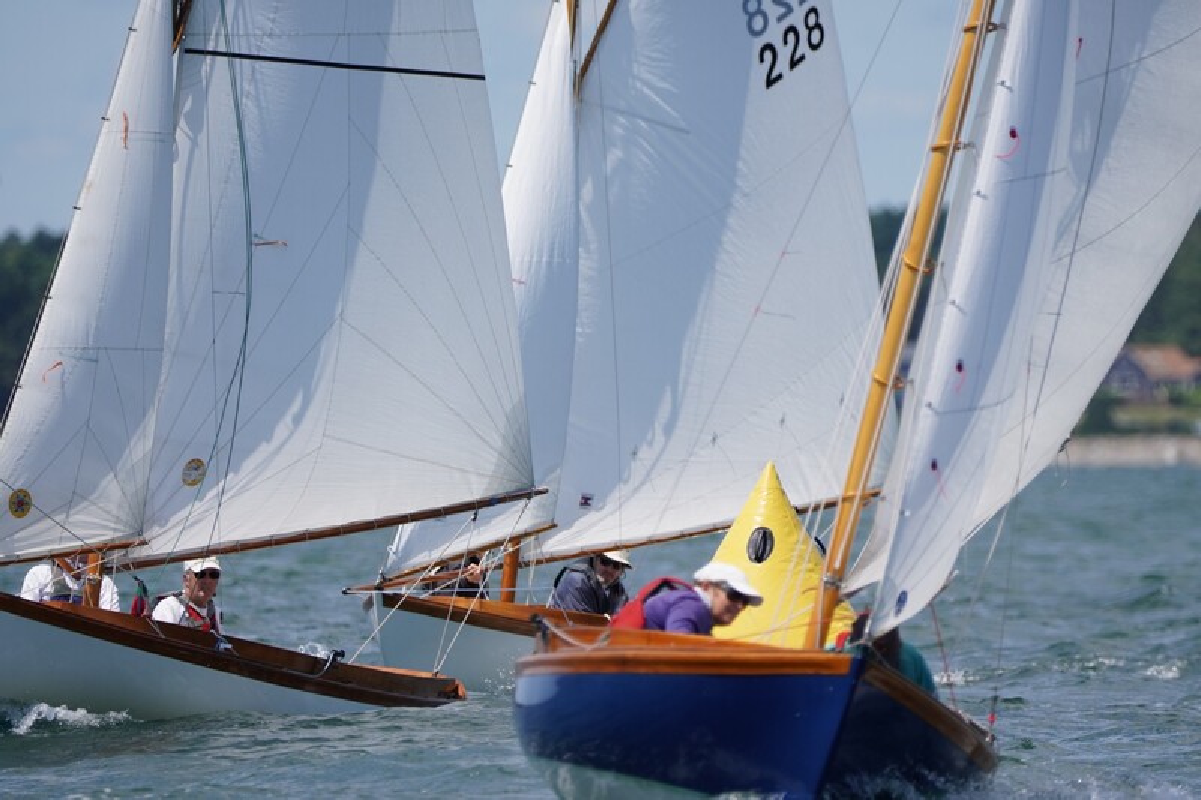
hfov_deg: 2.8
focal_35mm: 726
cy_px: 400
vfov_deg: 1.9
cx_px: 600
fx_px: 24214
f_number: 6.3
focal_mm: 484
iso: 250
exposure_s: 1/1600
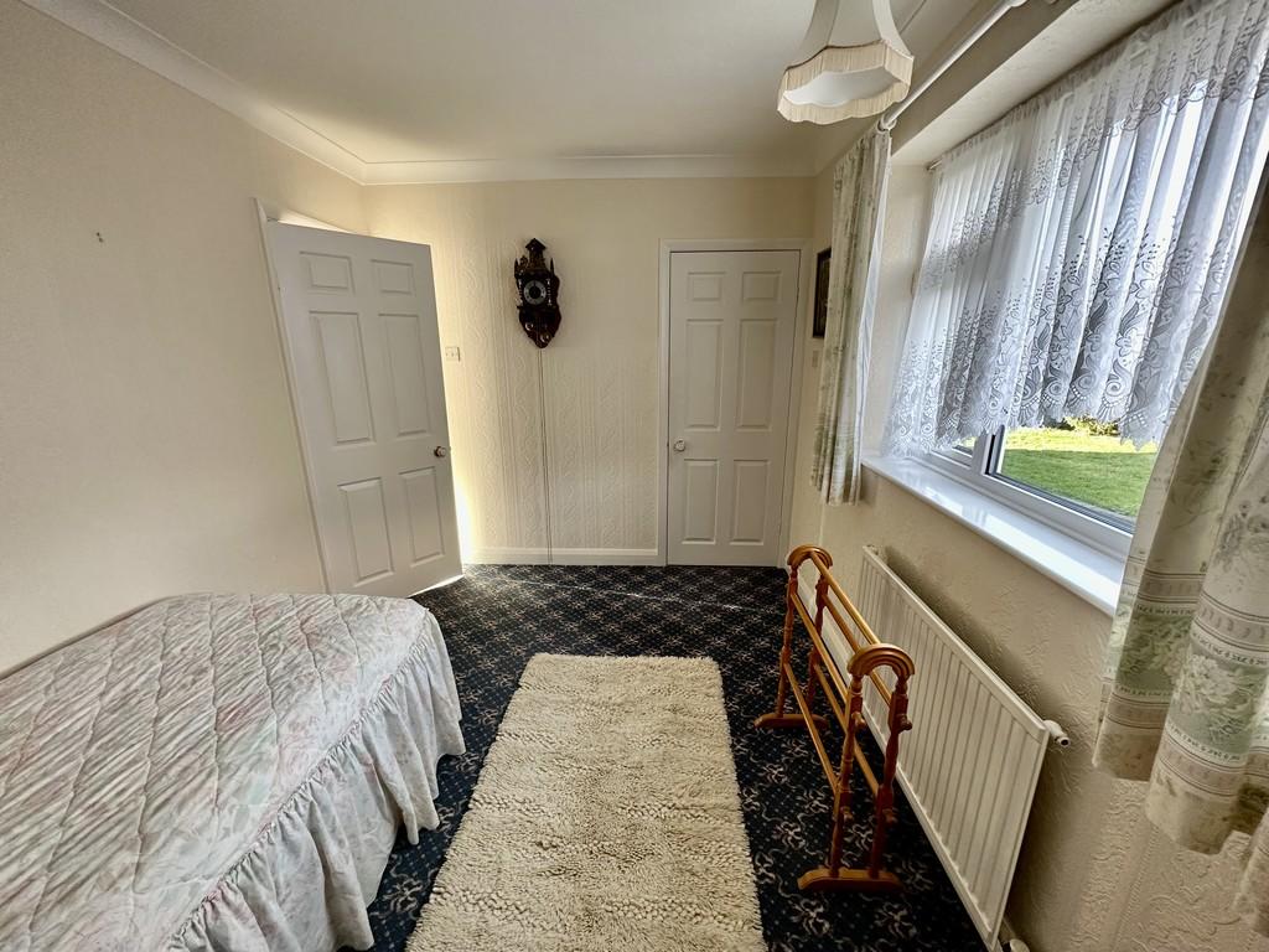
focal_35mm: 14
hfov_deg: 102.1
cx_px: 634
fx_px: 513
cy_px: 476
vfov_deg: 85.7
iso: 160
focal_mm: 2.22
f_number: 2.2
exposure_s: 1/99
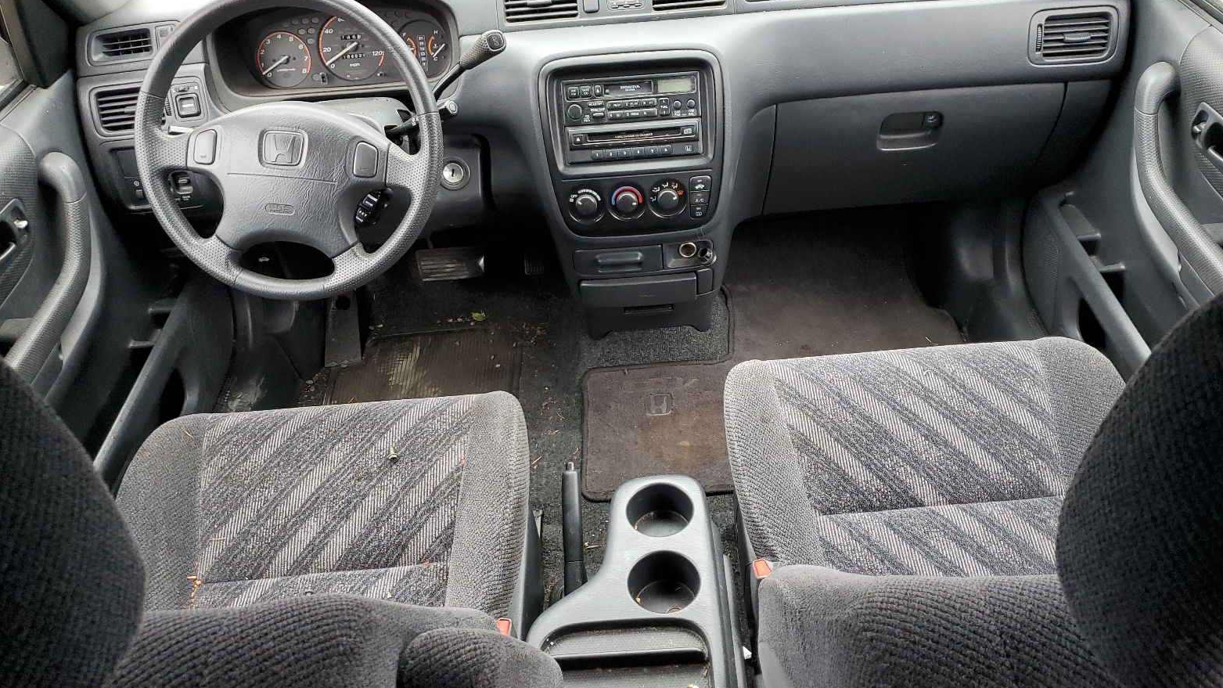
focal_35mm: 29
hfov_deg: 66.1
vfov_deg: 40.2
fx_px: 940
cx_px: 625
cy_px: 348
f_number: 1.5
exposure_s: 1/60.2
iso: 106
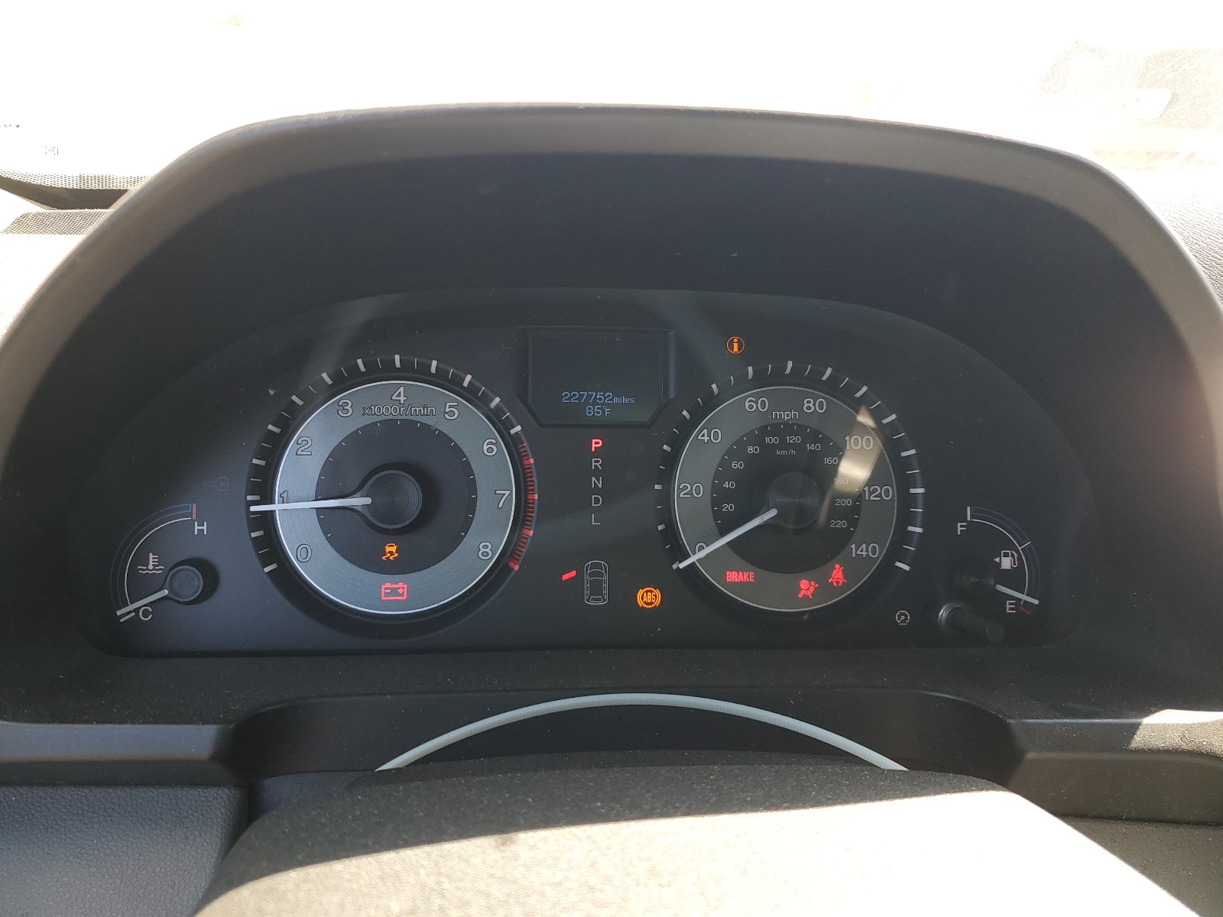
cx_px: 612
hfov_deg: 67.3
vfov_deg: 53.1
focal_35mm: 26
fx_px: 919
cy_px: 458
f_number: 1.5
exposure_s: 1/179
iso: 50
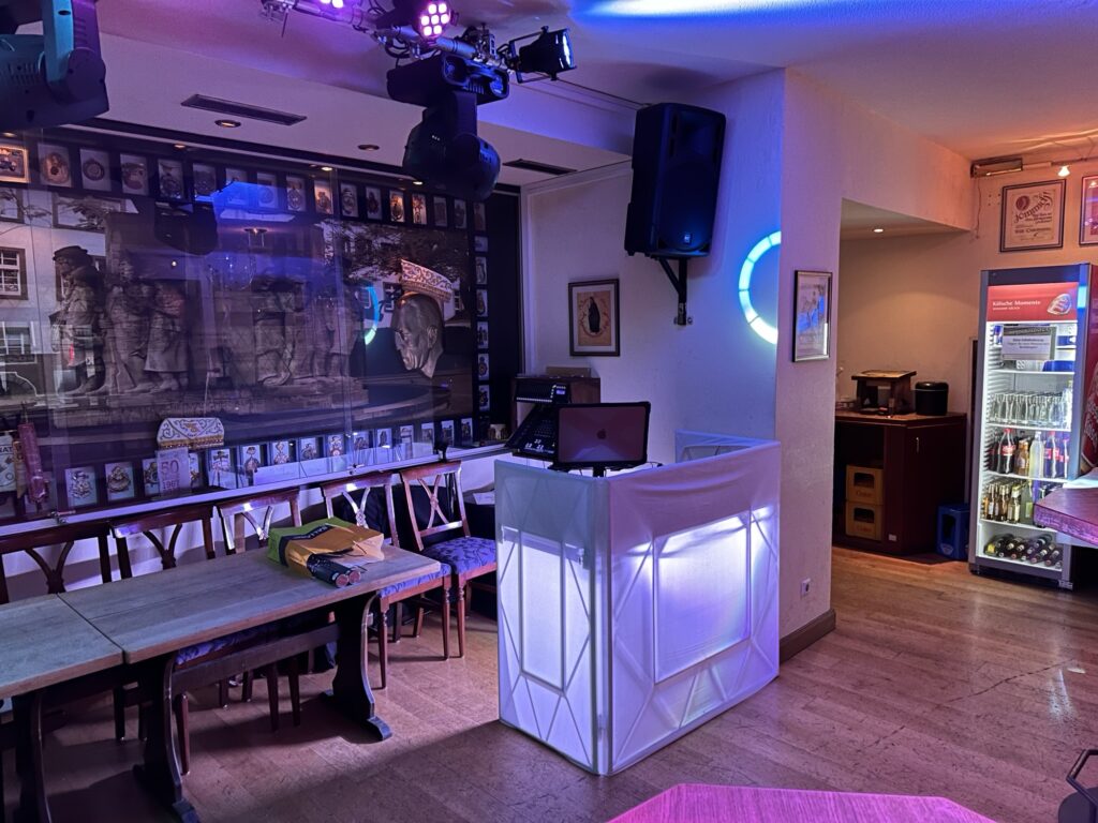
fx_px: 761
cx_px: 549
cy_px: 412
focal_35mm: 24
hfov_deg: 71.6
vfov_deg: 56.8
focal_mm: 6.86
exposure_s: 1/50
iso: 320
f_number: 1.78
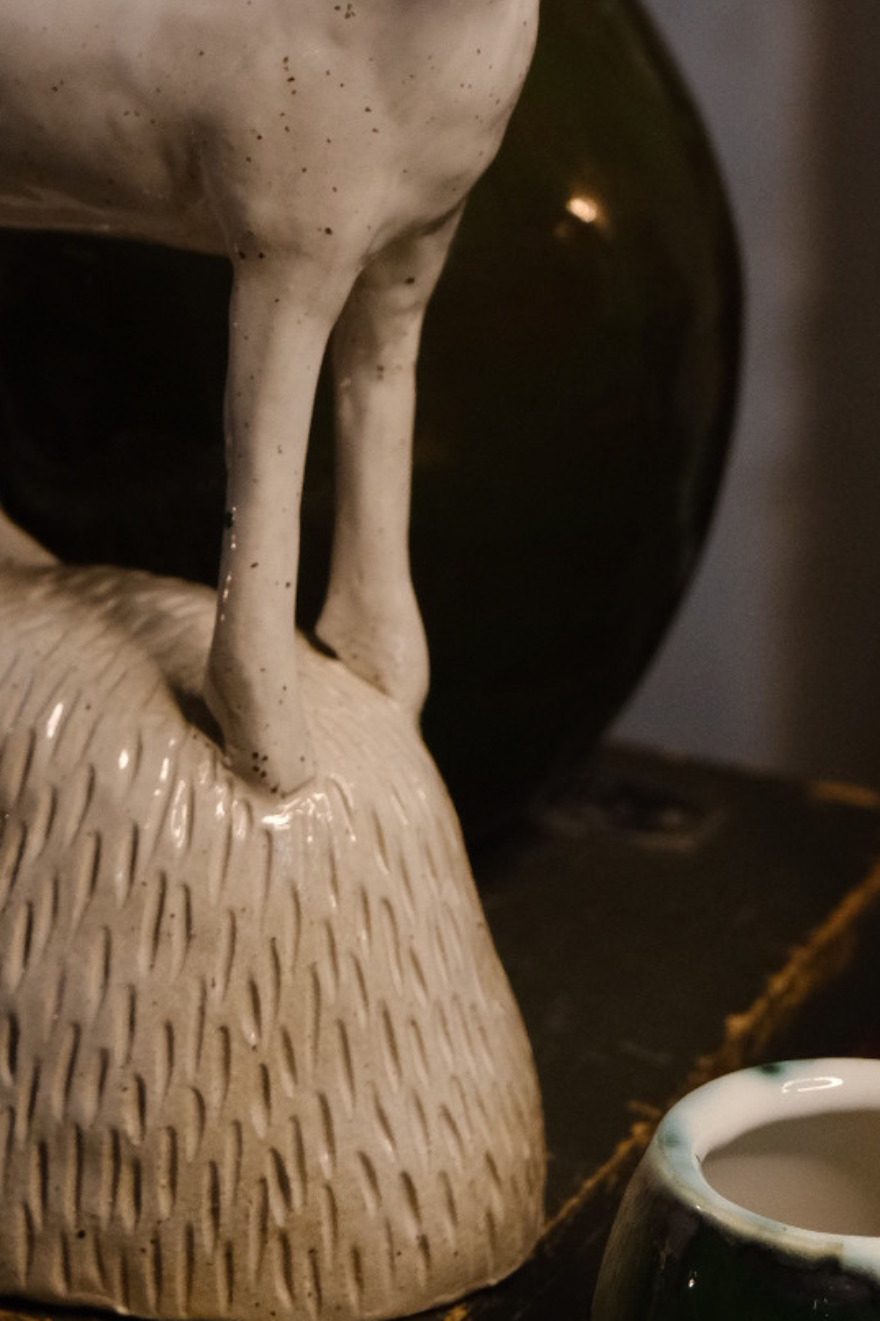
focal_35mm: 130
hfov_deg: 10.5
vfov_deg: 15.4
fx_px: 4768
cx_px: 295
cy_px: -89
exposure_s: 1/250
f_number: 4
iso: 2000
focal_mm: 39.3
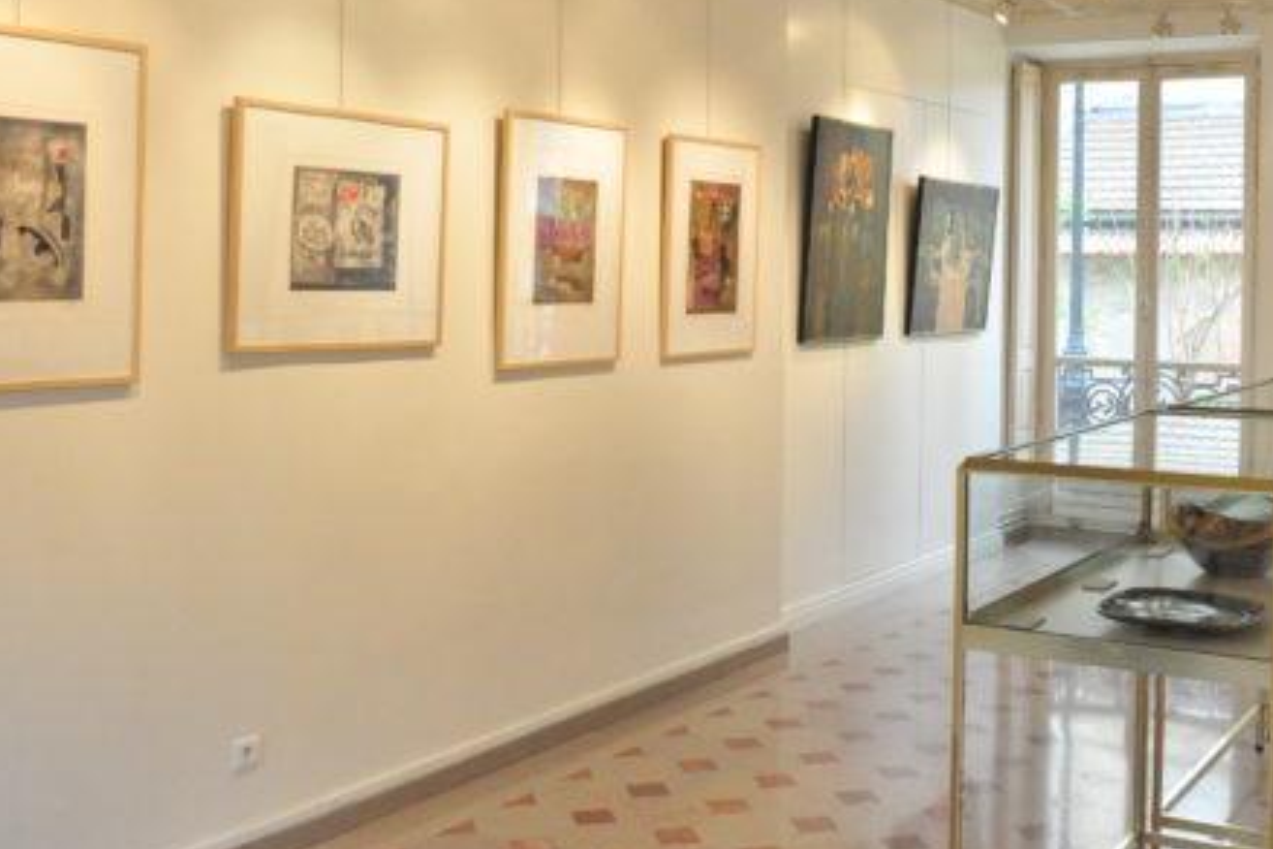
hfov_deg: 42.0
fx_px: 1653
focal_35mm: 47
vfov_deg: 28.6
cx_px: 744
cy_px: 283
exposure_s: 1/200
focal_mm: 21
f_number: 7.1
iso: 3200
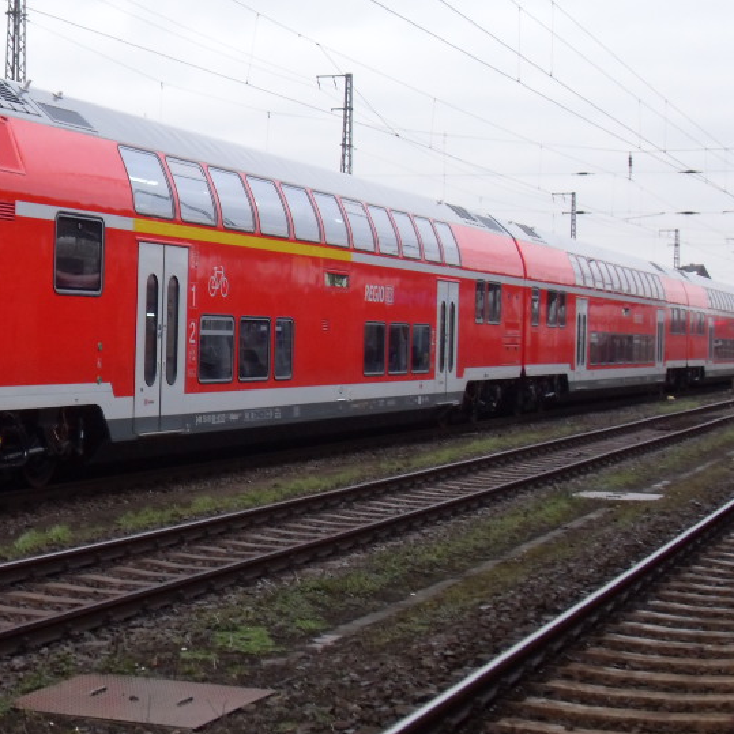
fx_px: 2015
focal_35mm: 84
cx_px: 233
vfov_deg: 20.6
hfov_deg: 20.6
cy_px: 293
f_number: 3.4
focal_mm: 8.4
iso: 160
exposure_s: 1/60
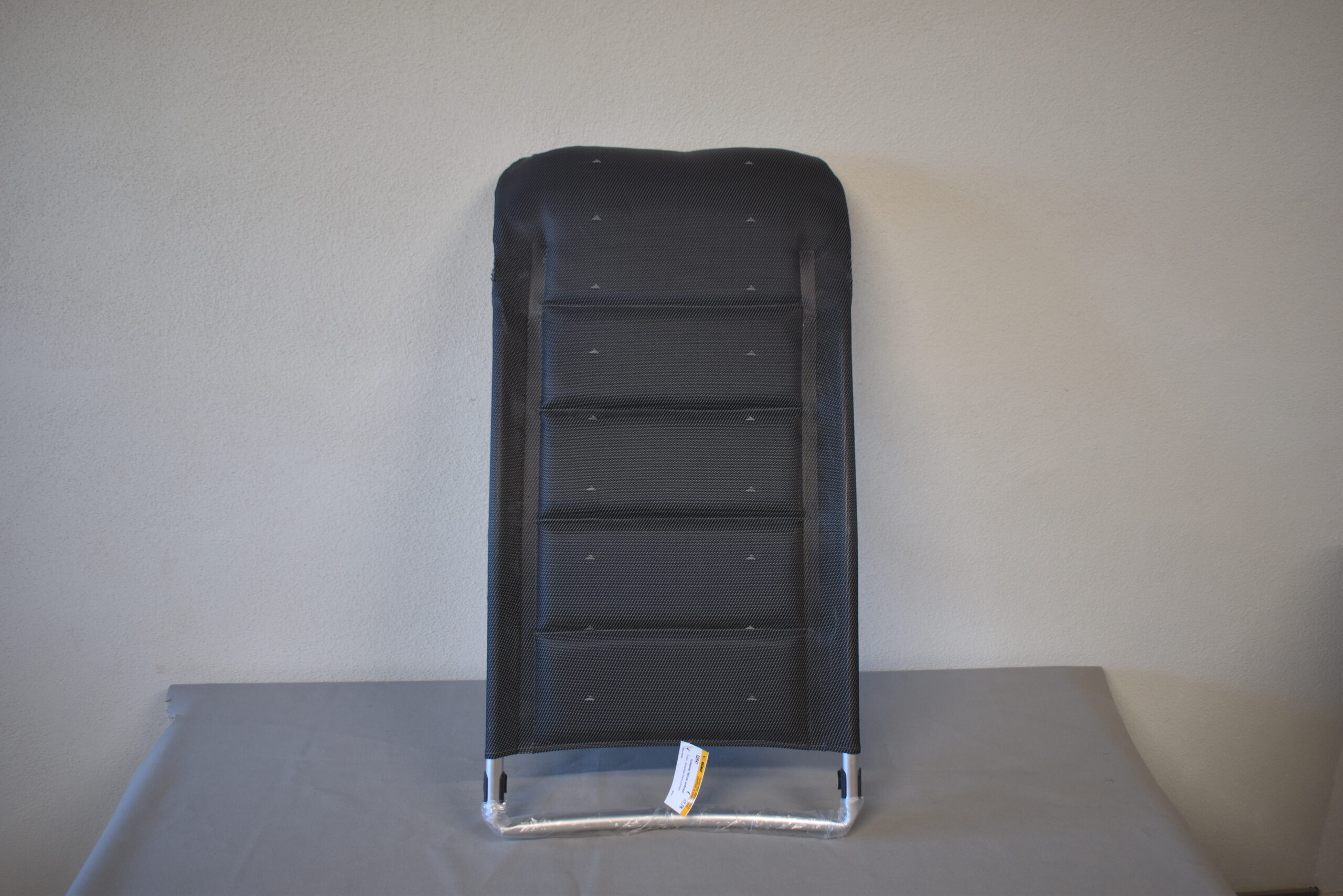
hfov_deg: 57.2
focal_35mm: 33
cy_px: 448
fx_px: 1231
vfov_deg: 40.0
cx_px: 672
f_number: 3.8
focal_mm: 22
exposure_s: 1/30
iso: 360
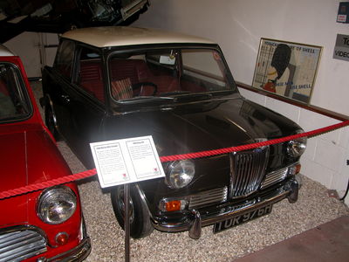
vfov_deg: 40.7
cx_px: 174
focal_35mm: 35
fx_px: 353
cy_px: 131
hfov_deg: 52.6
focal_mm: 8.9
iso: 100
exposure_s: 1/60
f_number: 2.8
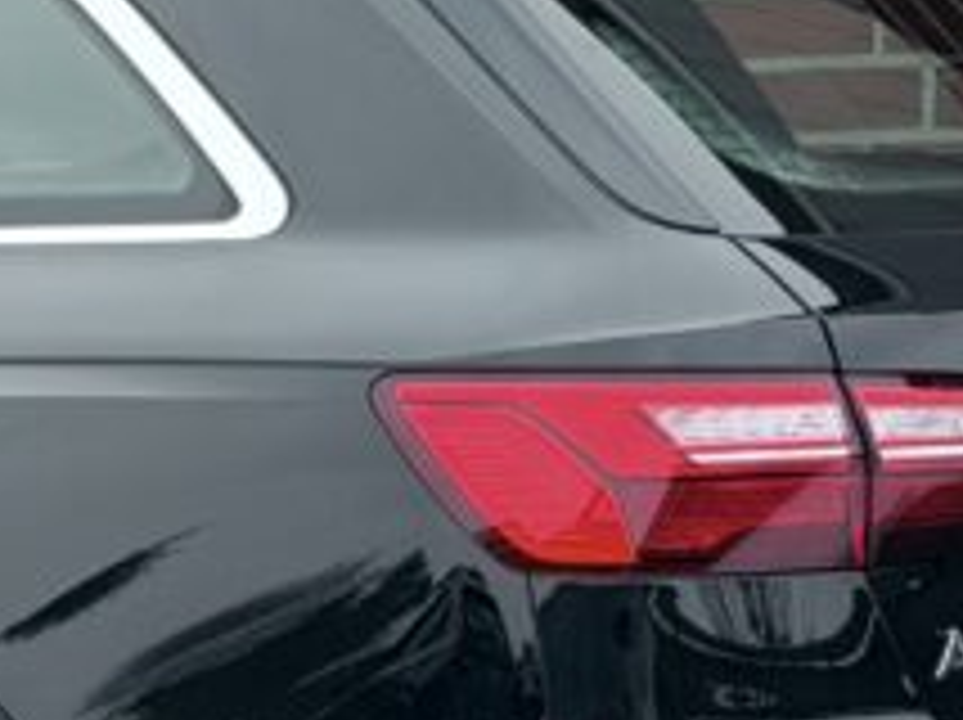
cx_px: -180
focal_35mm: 230
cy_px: 598
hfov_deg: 8.5
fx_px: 6391
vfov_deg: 6.4
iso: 80
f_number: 1.78
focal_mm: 6.76
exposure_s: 1/290
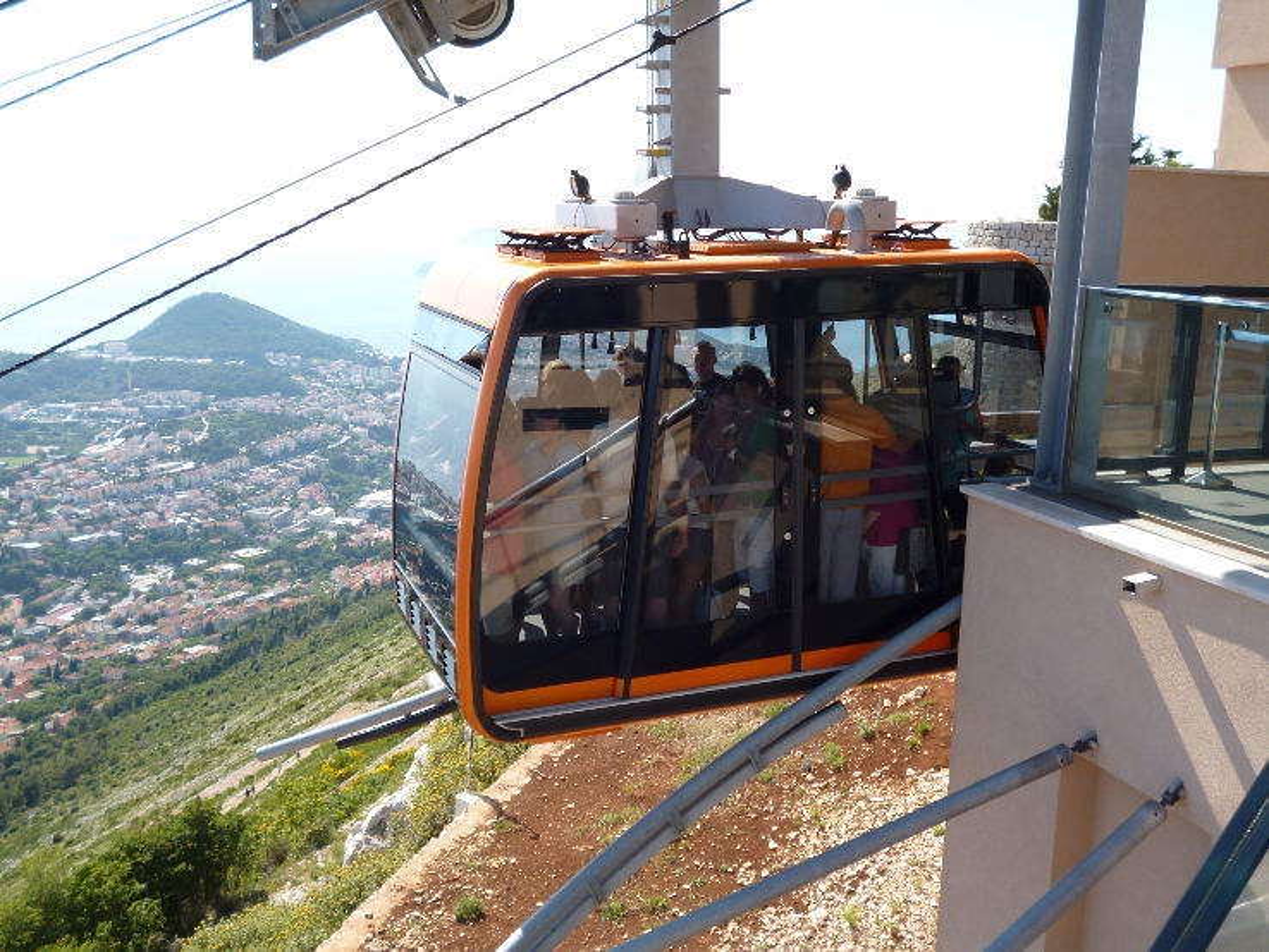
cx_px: 634
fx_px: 1320
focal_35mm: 36
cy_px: 476
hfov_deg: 51.3
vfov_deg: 39.7
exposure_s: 1/400
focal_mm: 6.4
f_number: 3.5
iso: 100
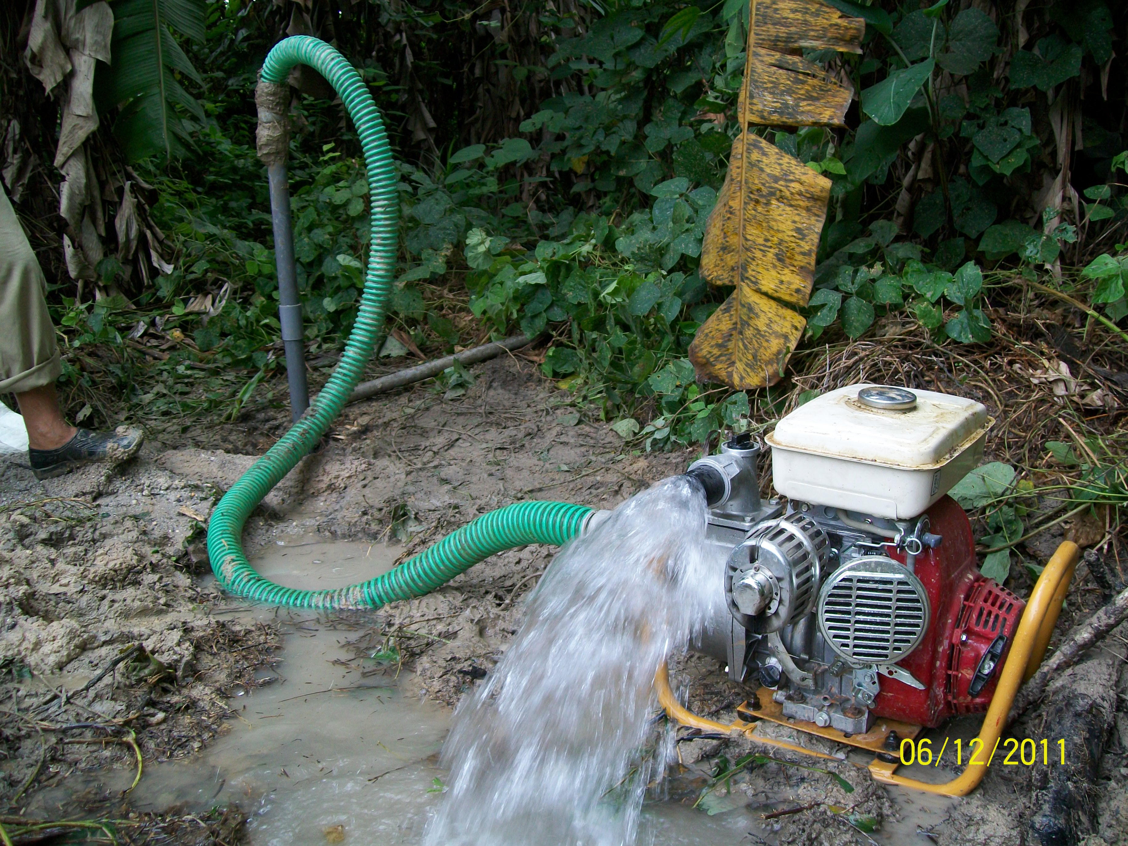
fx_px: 1108
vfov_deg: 41.8
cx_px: 564
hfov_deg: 54.0
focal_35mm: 34
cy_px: 423
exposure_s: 1/80
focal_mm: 6.1
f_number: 2.7
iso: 64
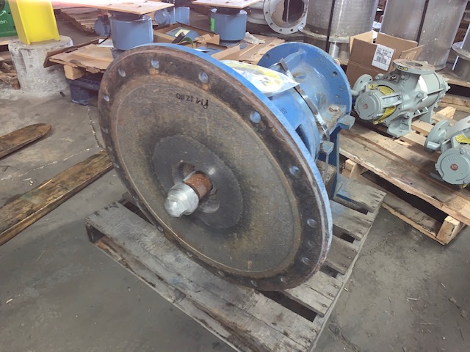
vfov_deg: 53.1
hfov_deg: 67.3
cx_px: 235
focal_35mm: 26
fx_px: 353
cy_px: 176
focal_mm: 4.25
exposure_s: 1/7
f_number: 1.8
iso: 100
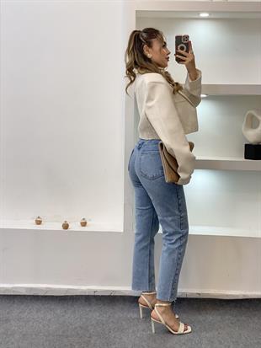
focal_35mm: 52
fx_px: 522
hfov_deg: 28.0
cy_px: 174
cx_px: 130
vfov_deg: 36.8
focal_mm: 6
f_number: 2
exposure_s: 1/100
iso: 64
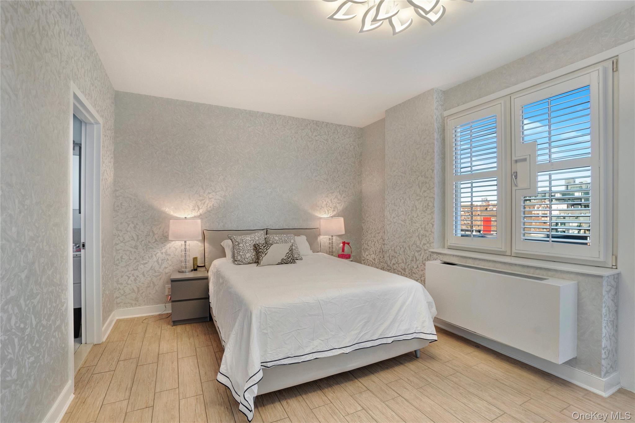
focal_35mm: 15
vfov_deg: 77.3
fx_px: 265
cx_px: 318
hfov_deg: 100.4
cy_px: 212
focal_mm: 10
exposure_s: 1/30
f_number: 9
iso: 800
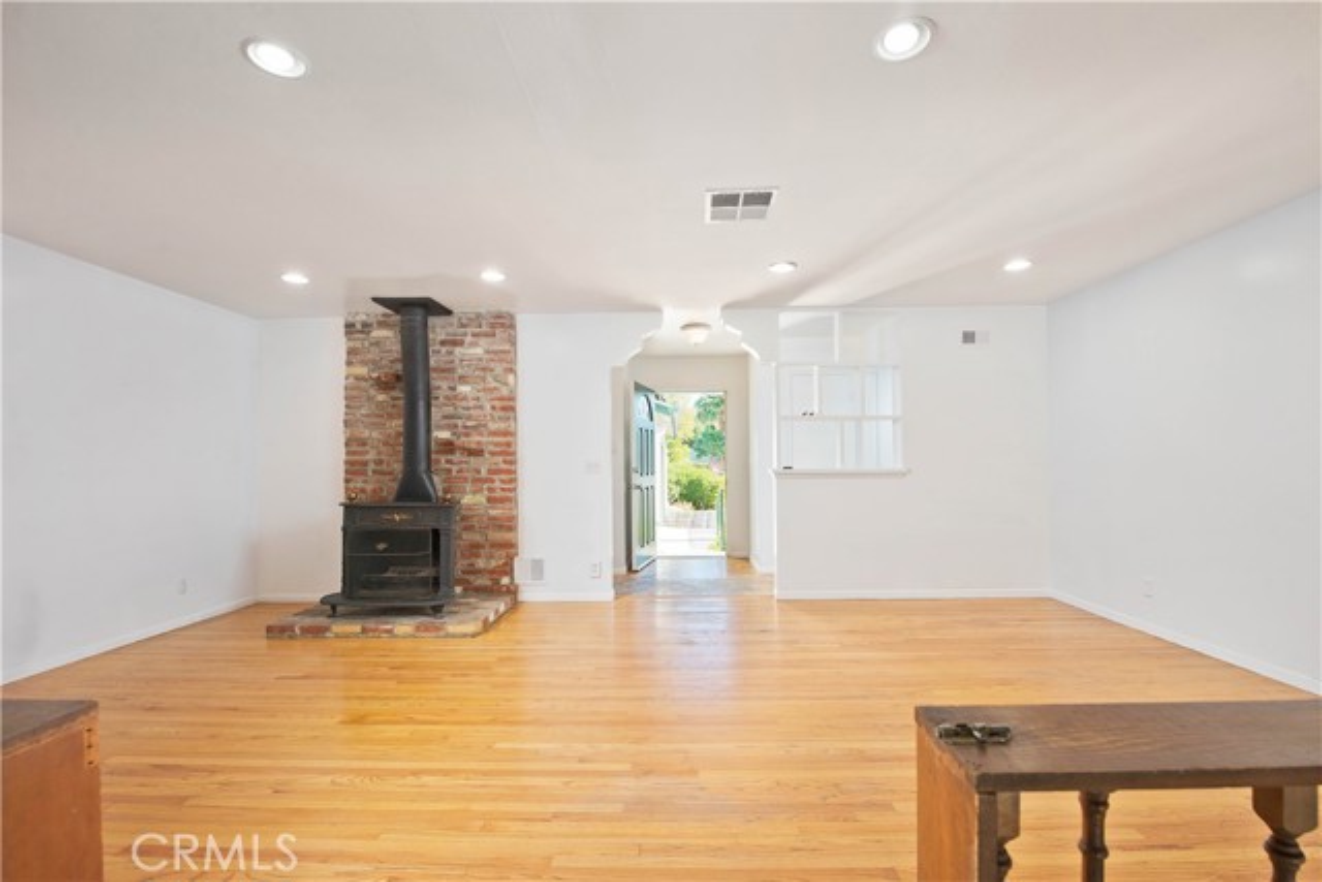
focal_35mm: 15
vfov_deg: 77.4
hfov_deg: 100.4
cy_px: 441
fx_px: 551
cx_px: 661
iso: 400
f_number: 6.3
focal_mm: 15
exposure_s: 1/200
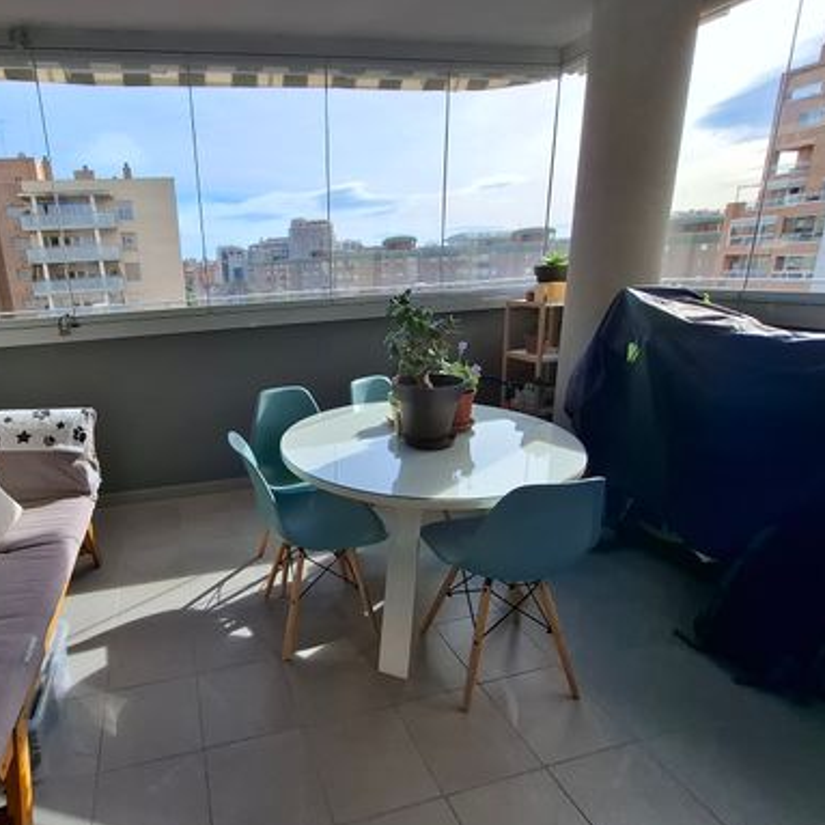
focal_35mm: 18
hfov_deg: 78.1
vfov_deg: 80.7
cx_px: 274
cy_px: 411
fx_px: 485
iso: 40
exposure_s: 1/836
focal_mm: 1.74
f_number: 2.2
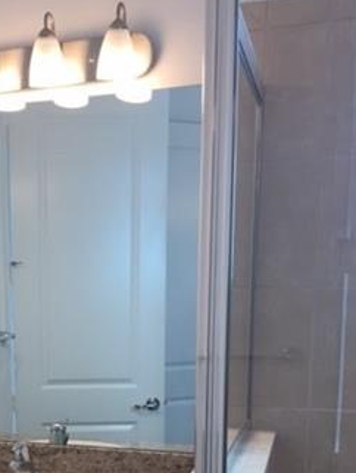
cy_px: 401
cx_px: 32
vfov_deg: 34.1
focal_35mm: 54
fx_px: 739
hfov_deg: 26.1
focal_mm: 4.15
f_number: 2.2
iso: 50
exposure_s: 1/120
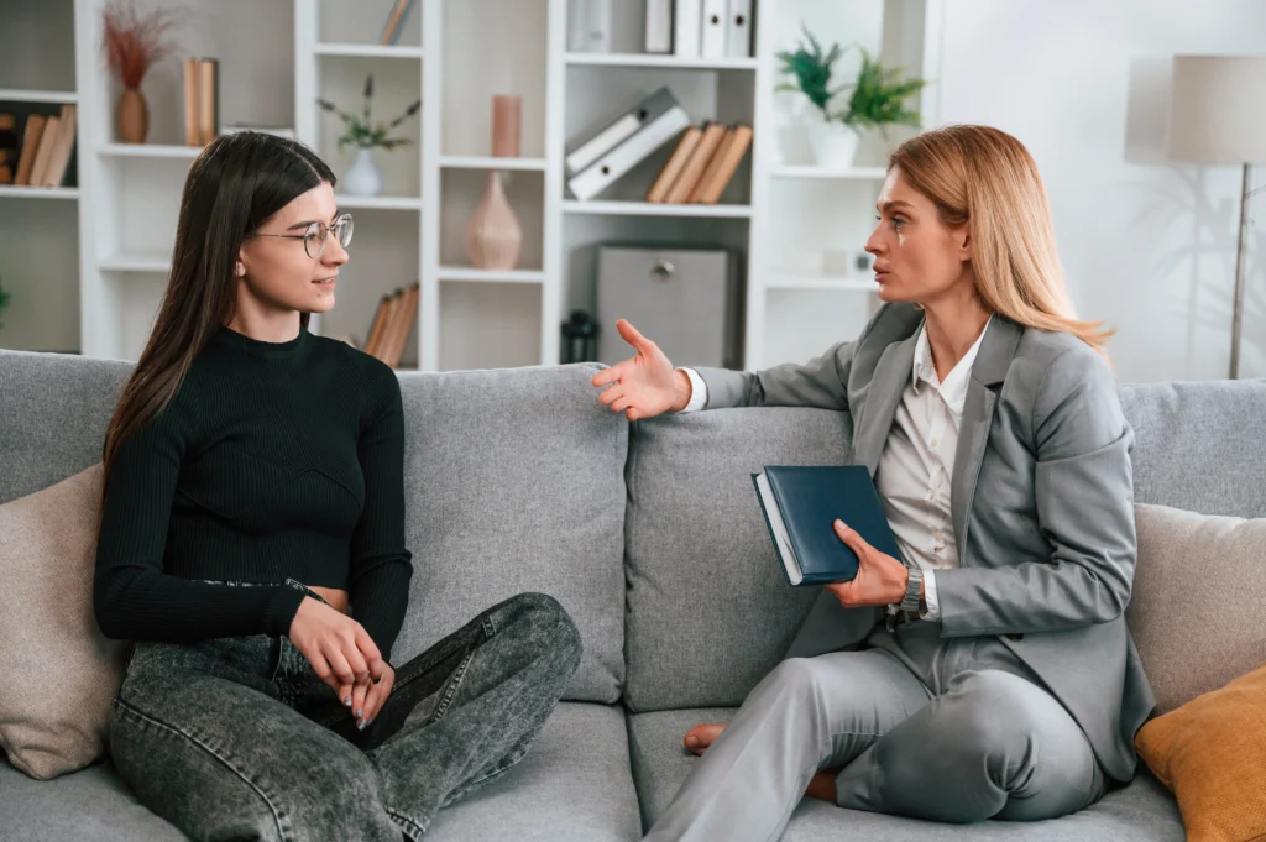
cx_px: 633
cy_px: 421
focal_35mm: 63
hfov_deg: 31.9
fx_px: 2214
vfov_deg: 21.5
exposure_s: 1/640
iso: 1000
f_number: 2.8
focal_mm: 63
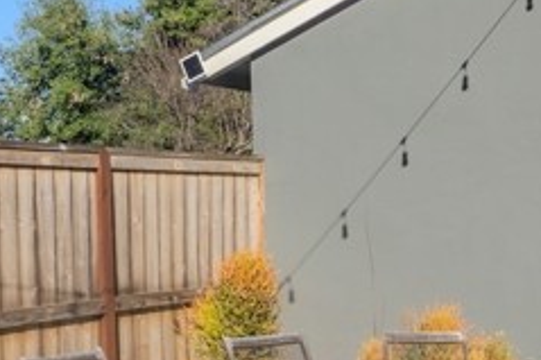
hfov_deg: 25.8
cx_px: 521
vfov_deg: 18.1
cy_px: 245
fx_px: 1126
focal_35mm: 75
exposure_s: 1/6400
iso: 100
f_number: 8
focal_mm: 28
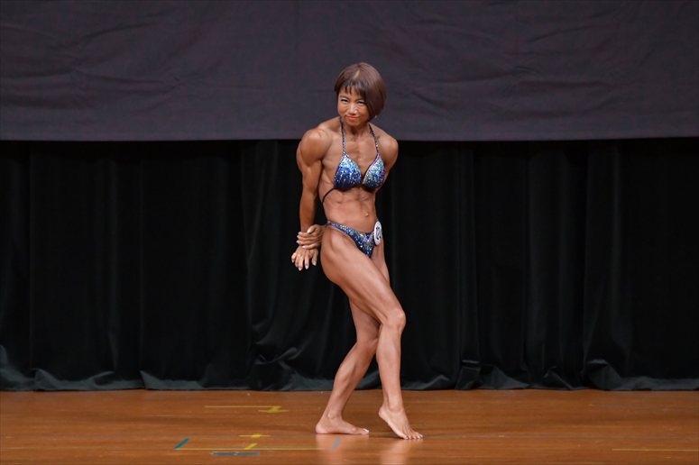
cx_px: 350
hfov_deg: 6.9
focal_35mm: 300
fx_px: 5822
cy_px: 232
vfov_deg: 4.6
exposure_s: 1/400
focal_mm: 200
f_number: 5.6
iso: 4000
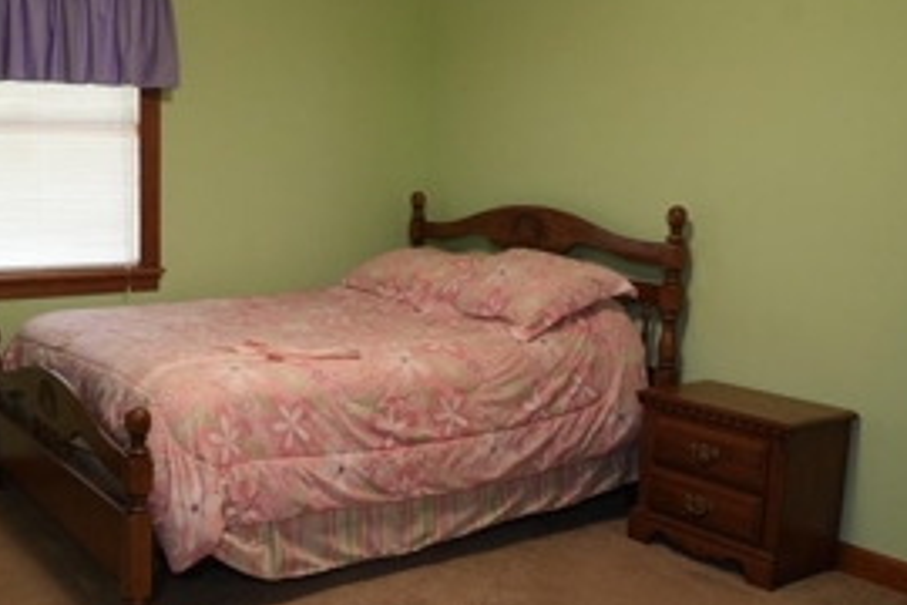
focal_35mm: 40
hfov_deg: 47.1
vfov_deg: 33.4
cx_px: 255
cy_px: 326
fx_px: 1008
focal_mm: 24
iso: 2000
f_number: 4.5
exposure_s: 1/80
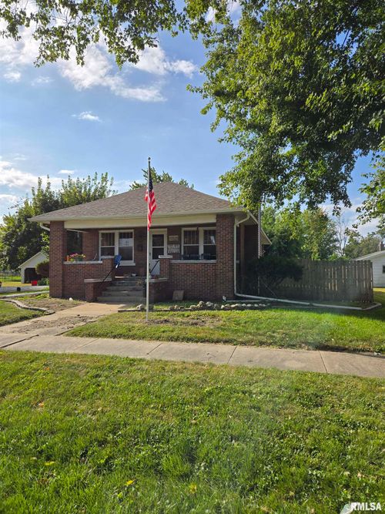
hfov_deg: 58.9
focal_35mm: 23
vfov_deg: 73.9
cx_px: 192
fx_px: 341
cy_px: 257
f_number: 1.8
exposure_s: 1/2333
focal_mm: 5.4
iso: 25
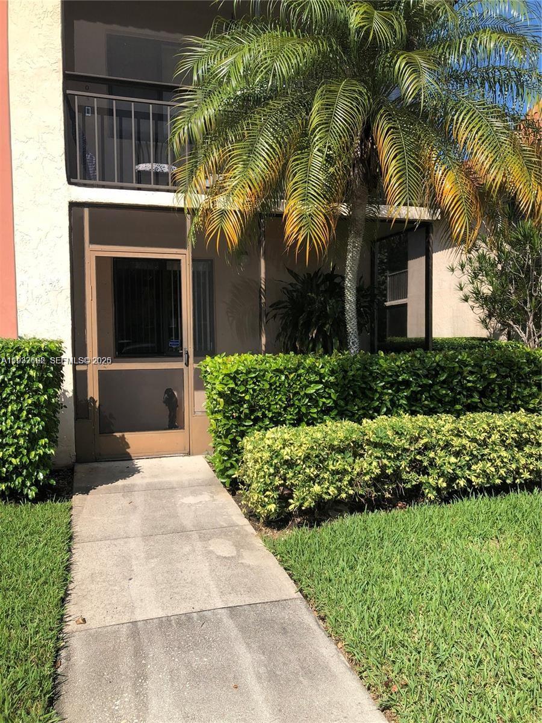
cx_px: 271
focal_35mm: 28
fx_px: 585
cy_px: 362
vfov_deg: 63.4
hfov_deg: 49.7
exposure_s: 1/1600
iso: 20
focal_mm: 3.99
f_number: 1.8
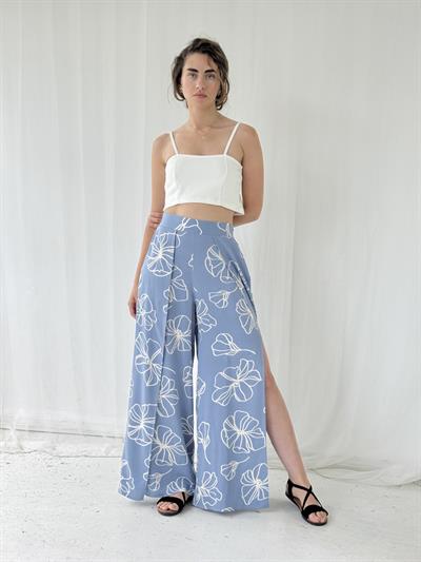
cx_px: 210
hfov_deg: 30.3
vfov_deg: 39.6
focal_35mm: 48
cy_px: 281
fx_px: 778
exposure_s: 1/302
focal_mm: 6.76
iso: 64
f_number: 1.78
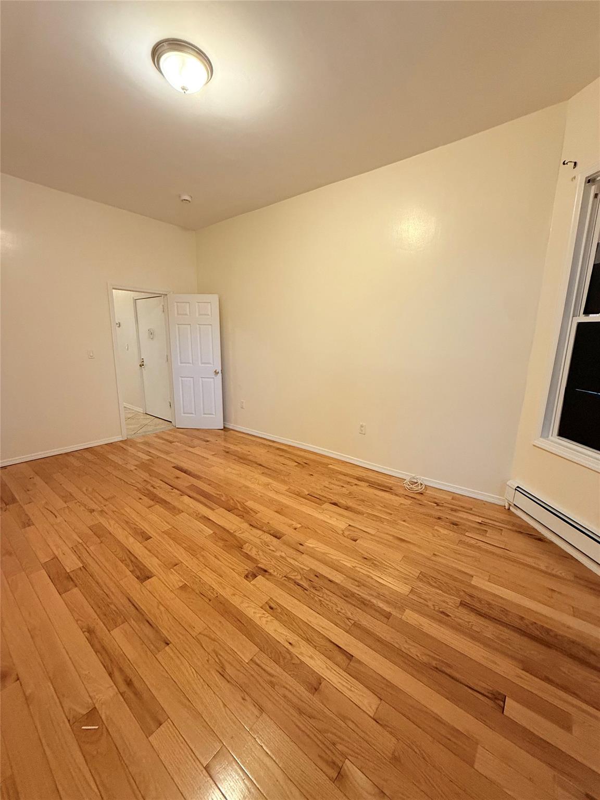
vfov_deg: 102.1
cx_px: 300
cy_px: 400
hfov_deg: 85.7
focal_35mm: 14
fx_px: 324
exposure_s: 1/60
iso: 400
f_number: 2.2
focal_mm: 2.22
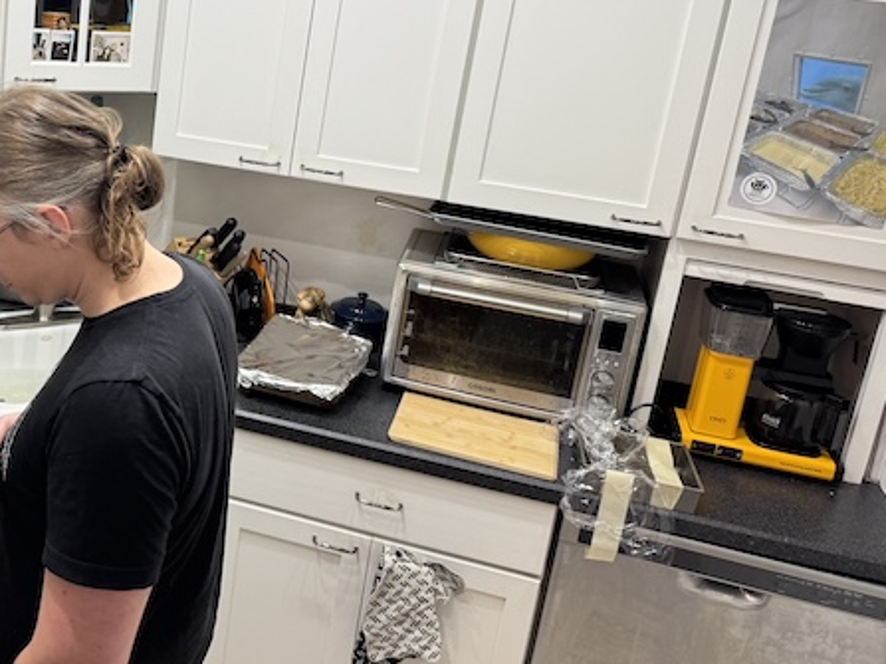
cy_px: 210
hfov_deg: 40.9
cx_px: 107
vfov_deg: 33.2
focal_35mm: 43
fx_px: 1100
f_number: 1.78
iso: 125
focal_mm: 6.76
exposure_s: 1/60
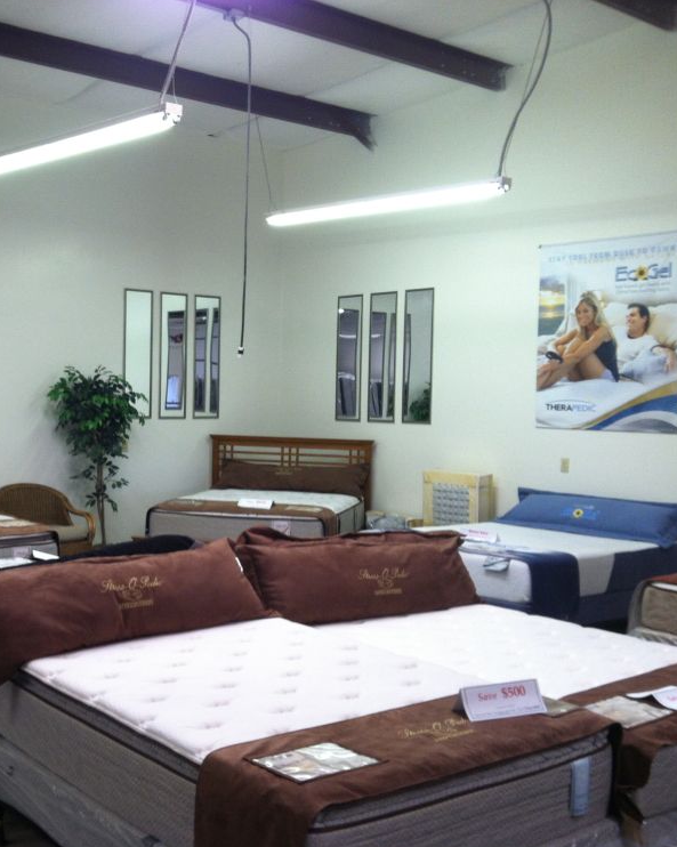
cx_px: 163
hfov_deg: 32.1
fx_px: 1153
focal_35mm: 46
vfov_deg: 40.3
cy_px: 425
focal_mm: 3.85
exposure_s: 1/24
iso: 80
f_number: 2.8
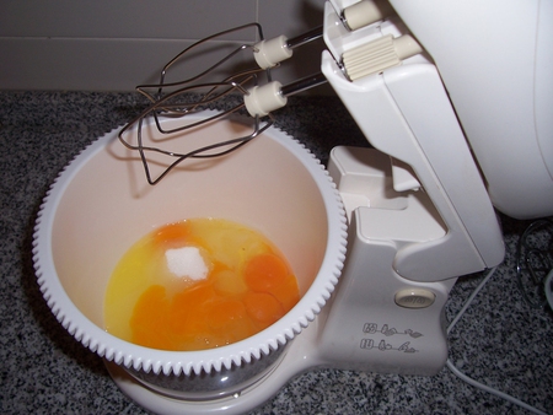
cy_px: 208
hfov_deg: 53.9
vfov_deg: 41.8
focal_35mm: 34
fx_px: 543
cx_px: 276
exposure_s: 1/60
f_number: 2.7
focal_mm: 5.6
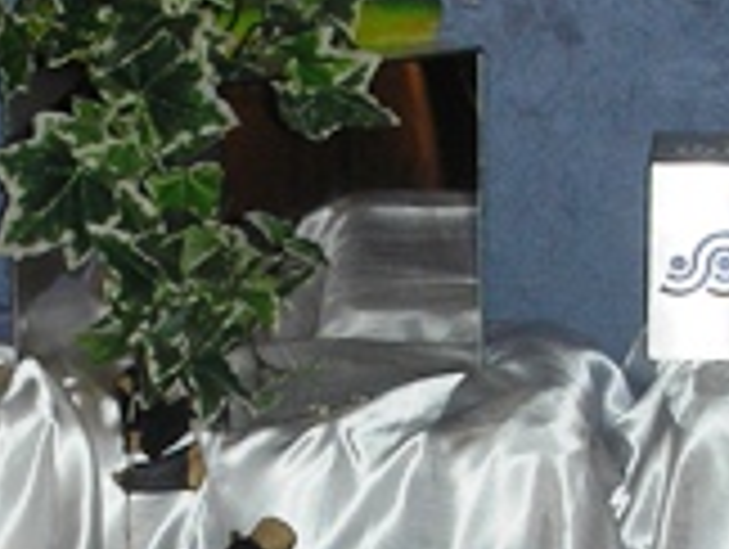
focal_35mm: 138
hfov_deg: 14.3
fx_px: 2911
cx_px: 270
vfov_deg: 10.7
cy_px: 554
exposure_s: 1/60.1
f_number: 3
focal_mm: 5.8
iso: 52
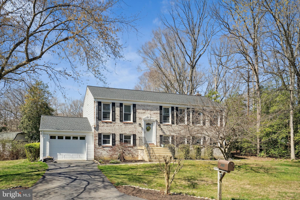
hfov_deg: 60.3
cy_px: 100
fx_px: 258
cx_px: 150
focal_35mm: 31
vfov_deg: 42.3
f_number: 9
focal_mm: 31
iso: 640
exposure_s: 1/1600
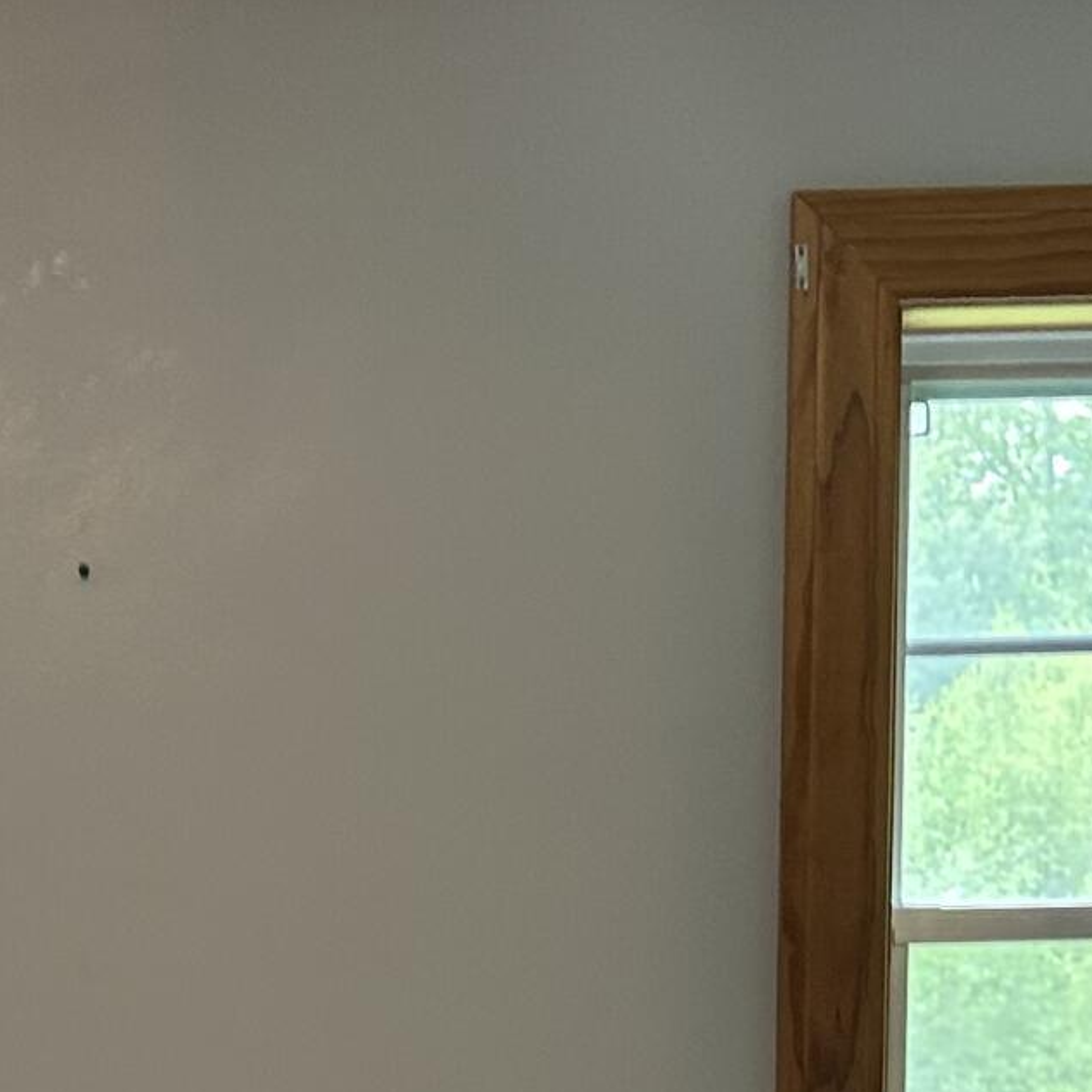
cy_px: 1318
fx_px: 3890
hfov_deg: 15.6
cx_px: -36
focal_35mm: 109
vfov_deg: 15.4
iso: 200
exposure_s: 1/60
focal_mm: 5.7
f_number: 1.5
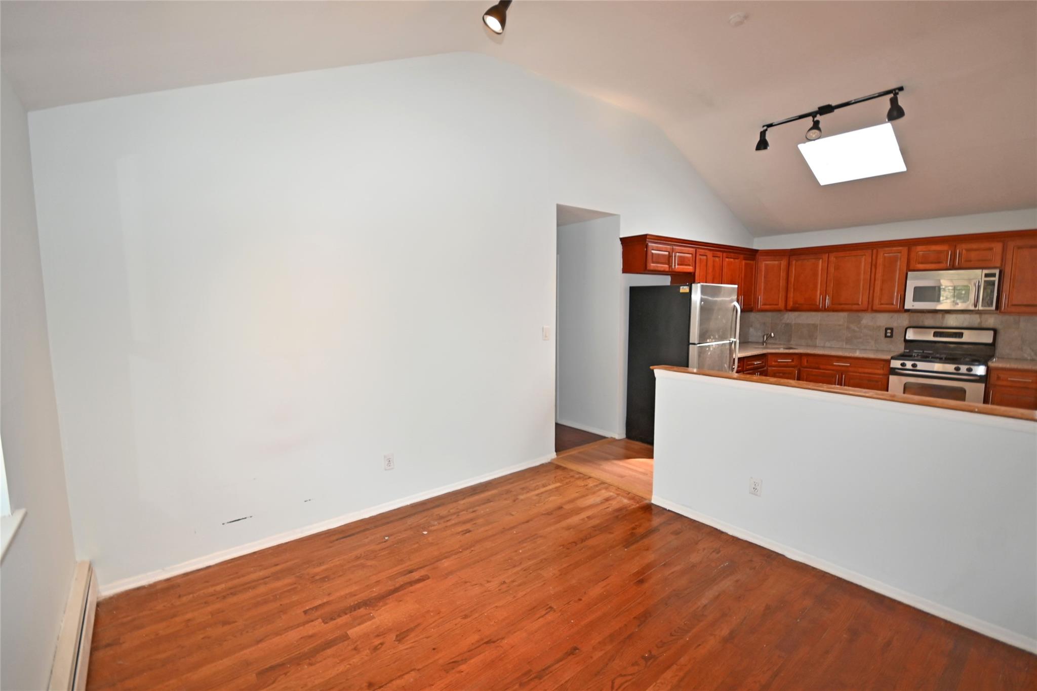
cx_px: 518
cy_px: 346
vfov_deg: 77.3
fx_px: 432
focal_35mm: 15
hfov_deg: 100.4
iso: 200
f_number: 4.5
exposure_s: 1/80
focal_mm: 10
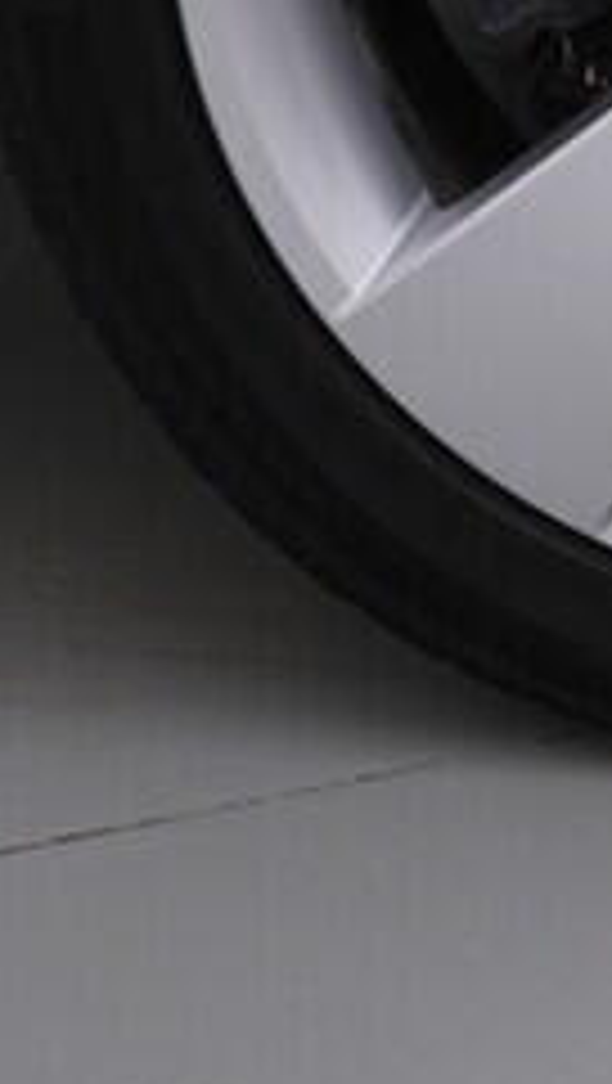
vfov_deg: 13.1
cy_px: -232
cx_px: 1112
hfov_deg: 7.4
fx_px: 4605
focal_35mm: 160
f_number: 4.5
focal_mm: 24
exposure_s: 1/100
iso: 125
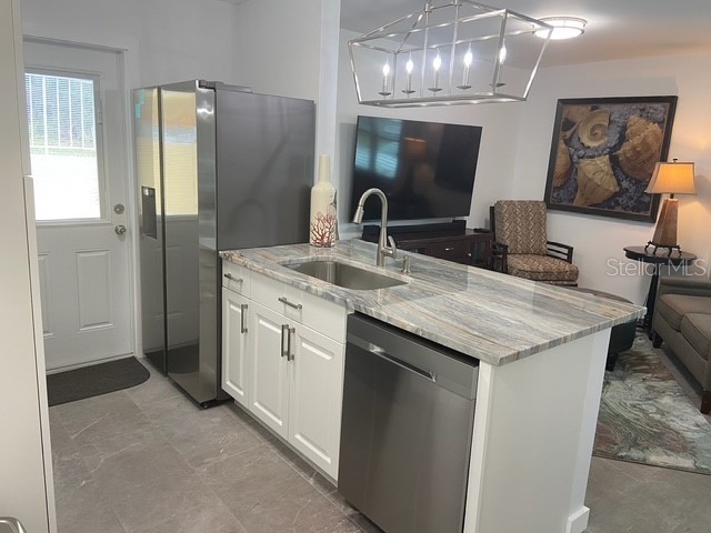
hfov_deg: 67.3
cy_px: 266
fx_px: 534
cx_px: 356
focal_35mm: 26
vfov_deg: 53.1
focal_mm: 4.25
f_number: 1.8
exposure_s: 1/60
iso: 80
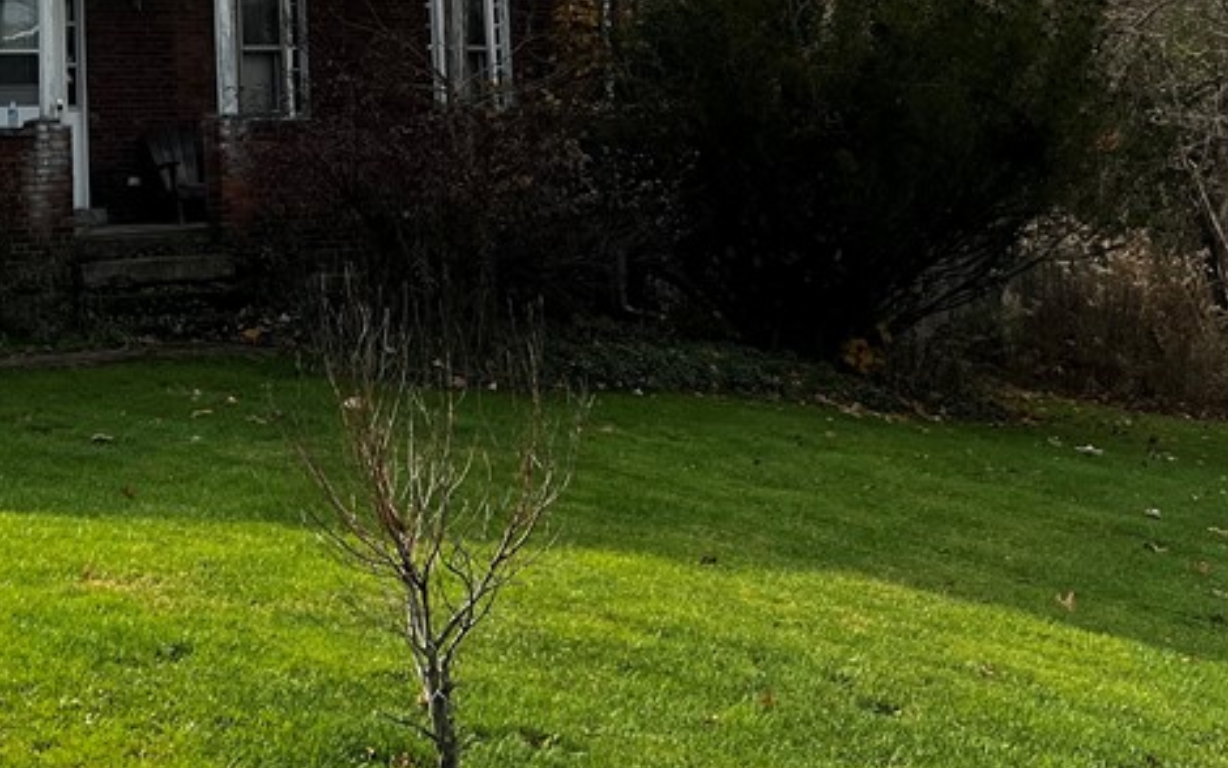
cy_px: -5
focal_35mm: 60
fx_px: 2008
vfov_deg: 20.9
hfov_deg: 32.3
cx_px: 115
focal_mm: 5.7
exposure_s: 1/5319
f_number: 1.5
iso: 50
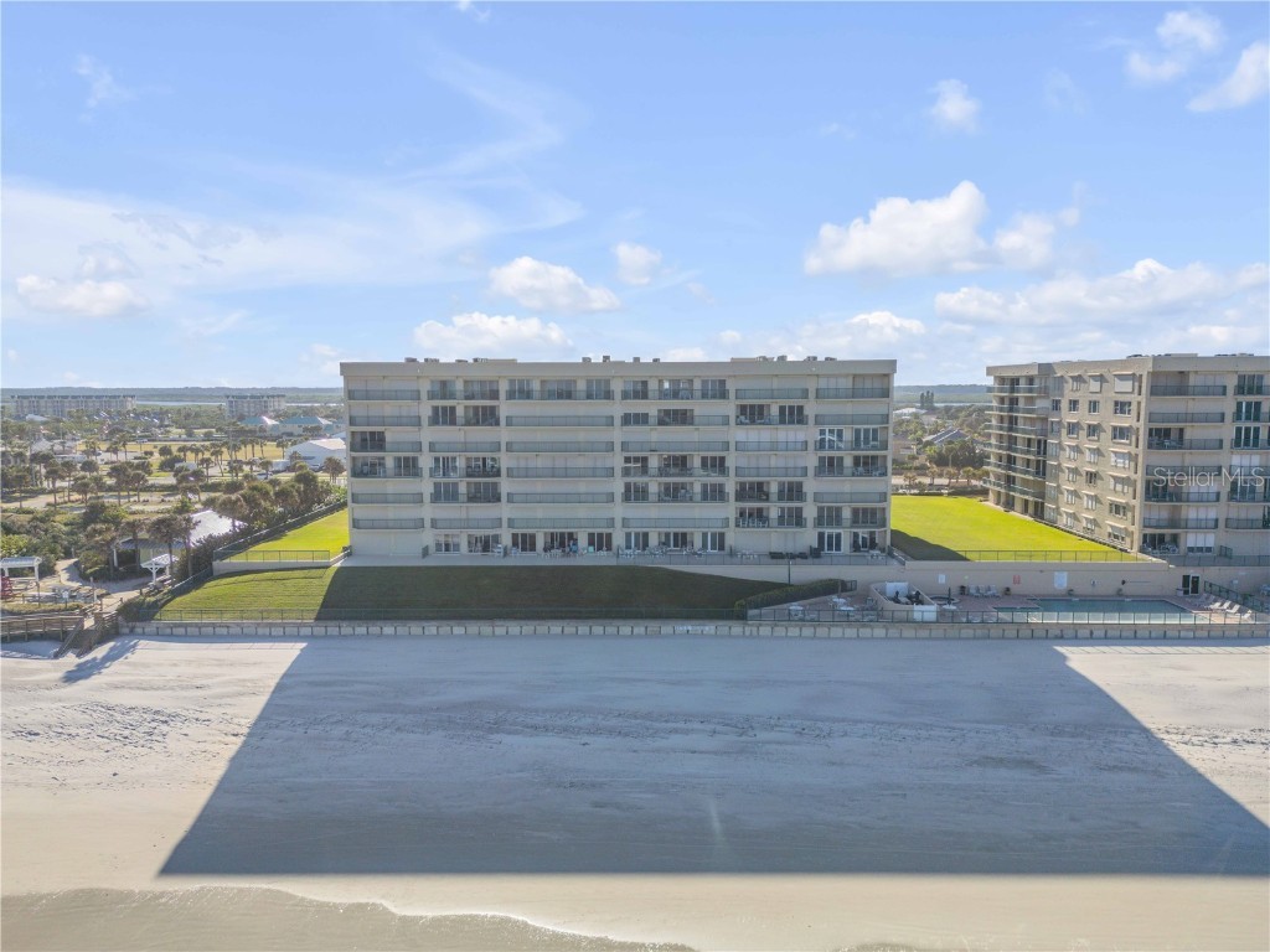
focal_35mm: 24
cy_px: 476
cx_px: 635
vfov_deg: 56.8
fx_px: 881
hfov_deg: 71.6
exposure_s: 1/3000
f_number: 1.7
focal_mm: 6.72
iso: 100
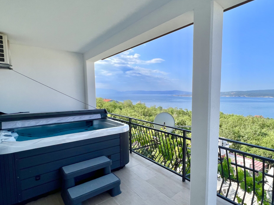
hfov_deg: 86.7
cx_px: 163
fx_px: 142
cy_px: 107
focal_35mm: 18
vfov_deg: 71.6
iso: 32
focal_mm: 1.57
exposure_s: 1/1393
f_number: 1.8
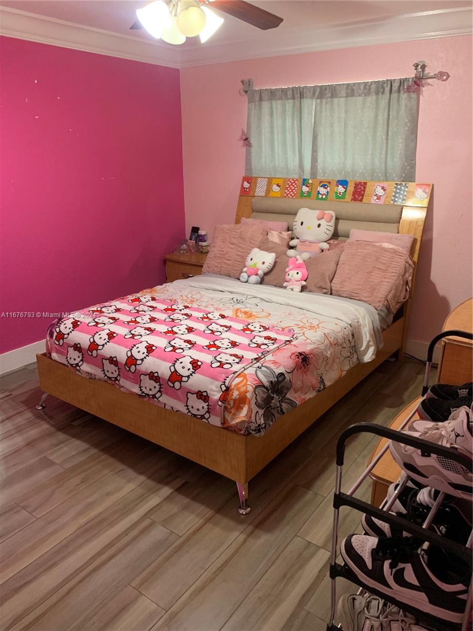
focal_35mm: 26
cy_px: 316
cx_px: 236
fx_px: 474
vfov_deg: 67.3
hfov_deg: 53.1
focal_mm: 4.25
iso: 250
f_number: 1.8
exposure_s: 1/40
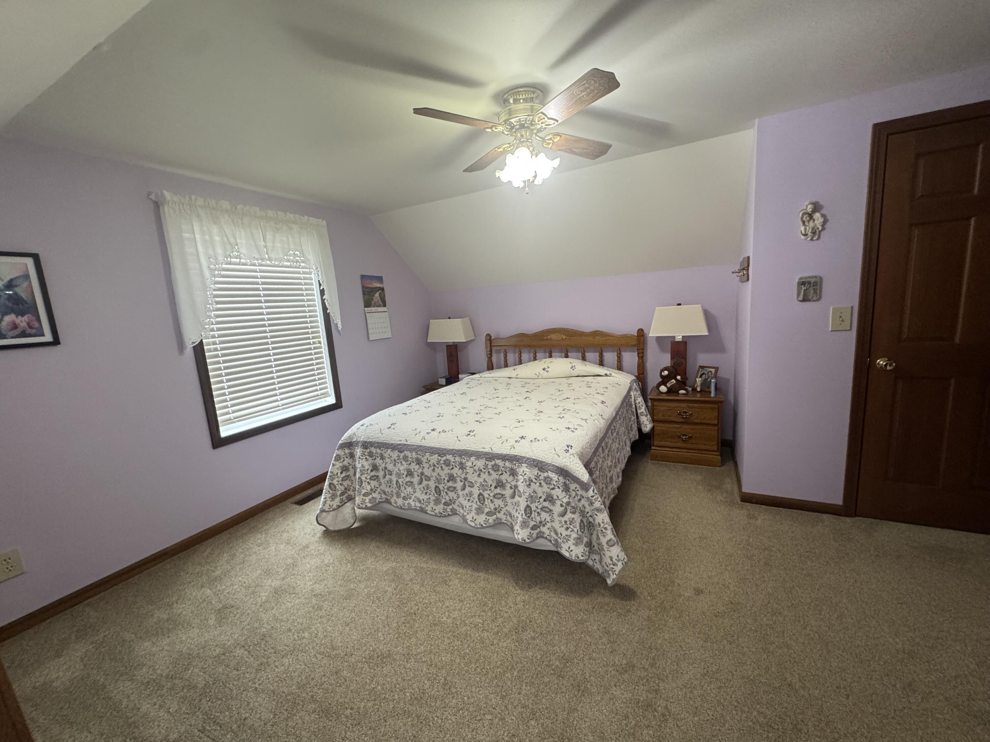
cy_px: 371
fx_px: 400
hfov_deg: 102.1
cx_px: 495
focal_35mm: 14
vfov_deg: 85.7
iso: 250
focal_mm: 2.22
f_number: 2.2
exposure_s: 1/60
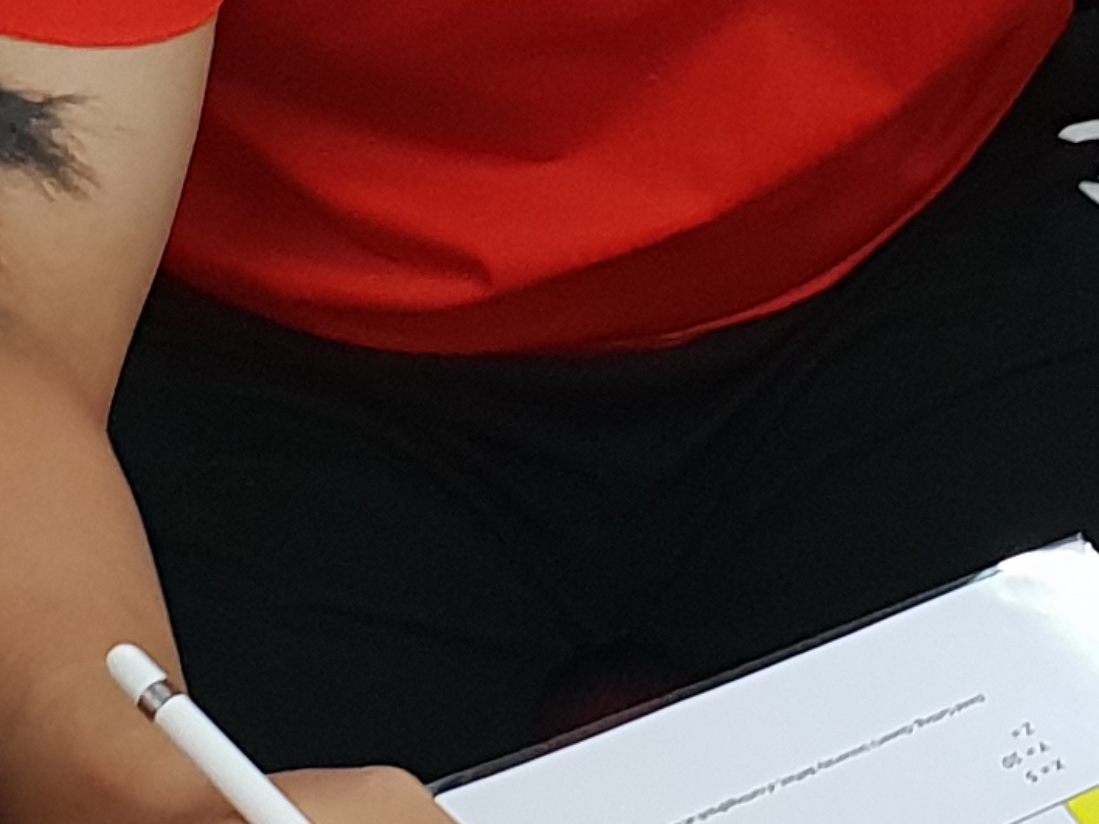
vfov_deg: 10.0
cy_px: 36
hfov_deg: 13.3
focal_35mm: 148
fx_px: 4699
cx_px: 784
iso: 250
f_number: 2.4
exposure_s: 1/33
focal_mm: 4.3
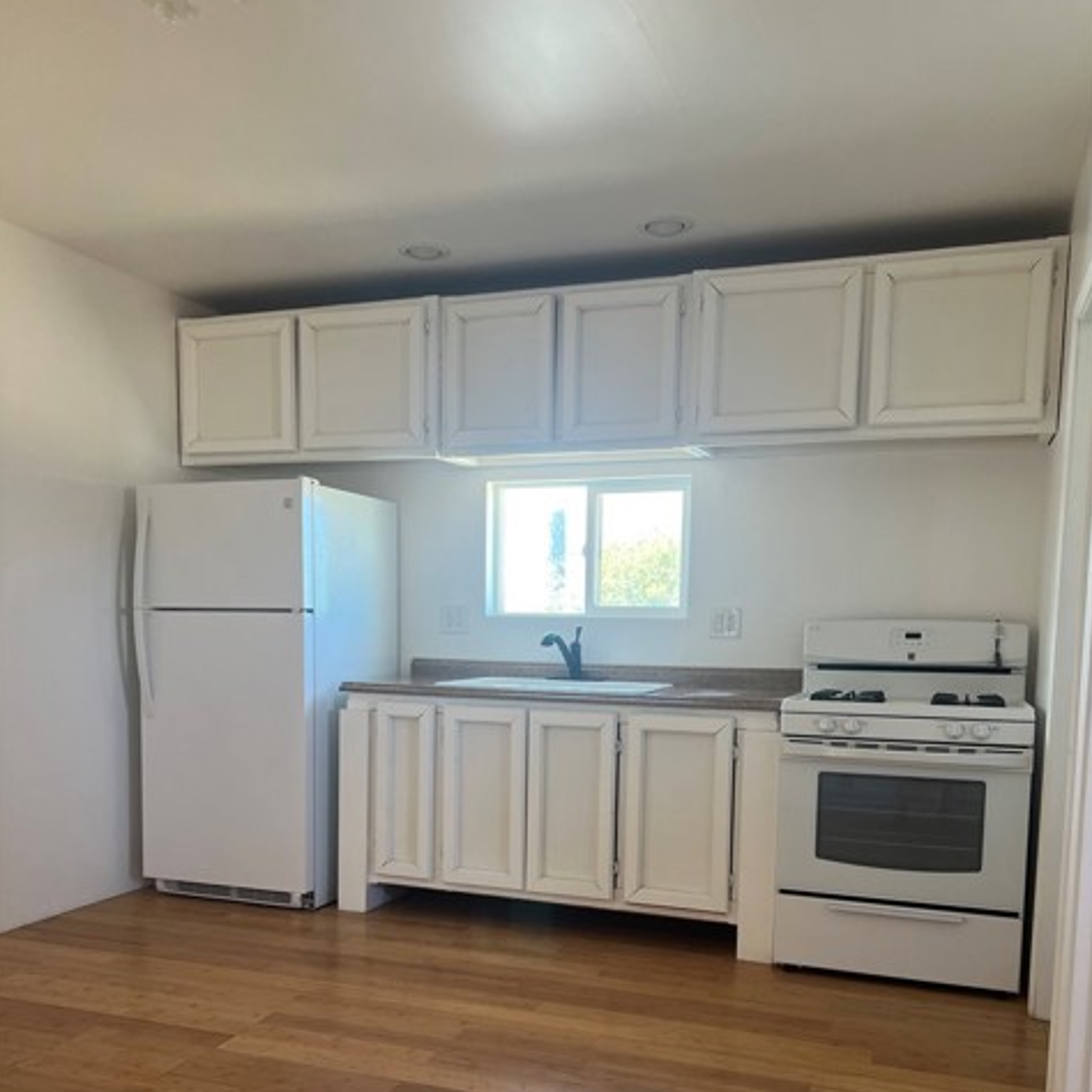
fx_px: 1106
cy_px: 719
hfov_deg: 52.5
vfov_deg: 51.7
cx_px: 544
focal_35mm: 31
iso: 125
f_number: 1.5
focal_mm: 5.7
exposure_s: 1/121
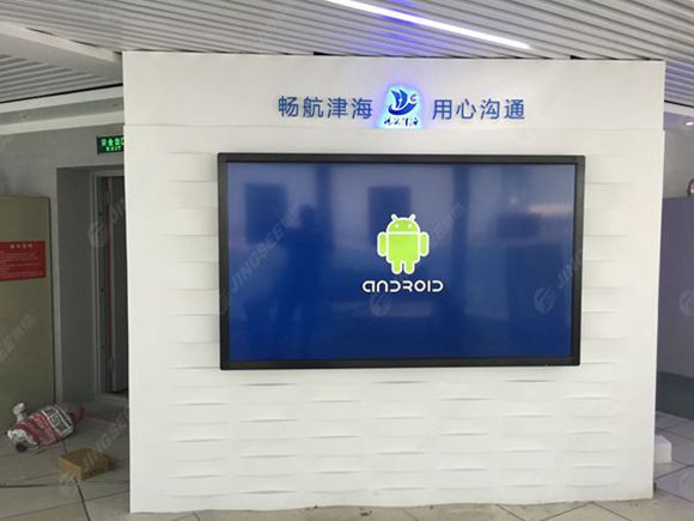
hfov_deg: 61.7
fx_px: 581
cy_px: 260
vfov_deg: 48.2
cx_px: 347
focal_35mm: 29
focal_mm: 4.15
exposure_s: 1/33
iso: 32
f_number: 2.2
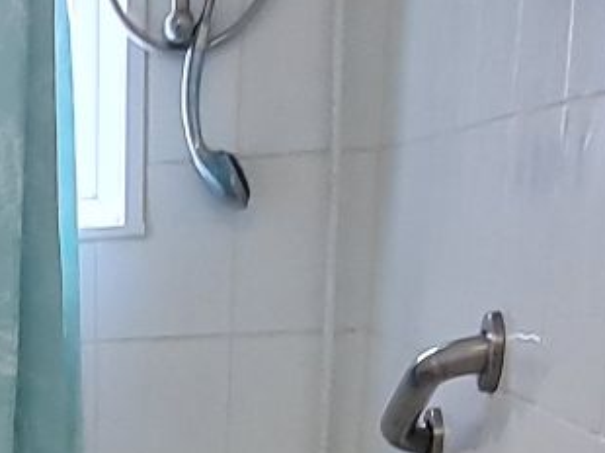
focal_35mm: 86
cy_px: 760
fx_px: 1502
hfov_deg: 20.4
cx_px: -226
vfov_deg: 15.3
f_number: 2.2
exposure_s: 1/50
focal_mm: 1.74
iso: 100
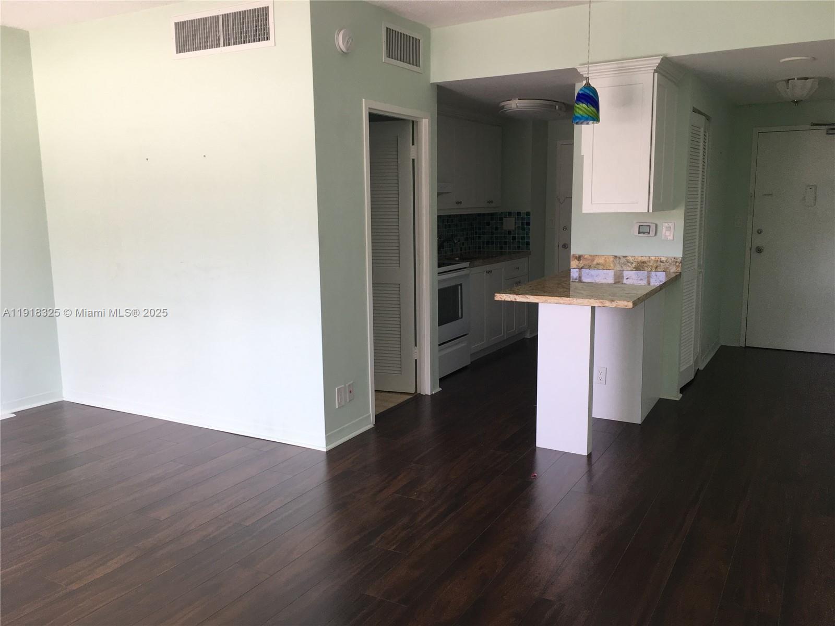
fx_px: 700
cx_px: 418
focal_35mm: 29
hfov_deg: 61.7
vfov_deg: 48.2
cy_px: 313
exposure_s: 1/120
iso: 40
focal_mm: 4.15
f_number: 2.2
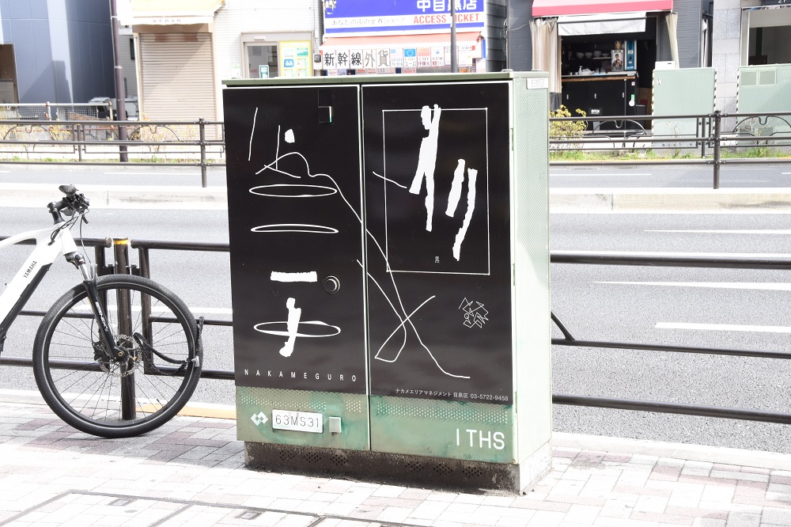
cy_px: 264
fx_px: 1384
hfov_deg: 31.9
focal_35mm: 63
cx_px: 396
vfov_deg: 21.6
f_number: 14
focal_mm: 42
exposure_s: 1/60
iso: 720
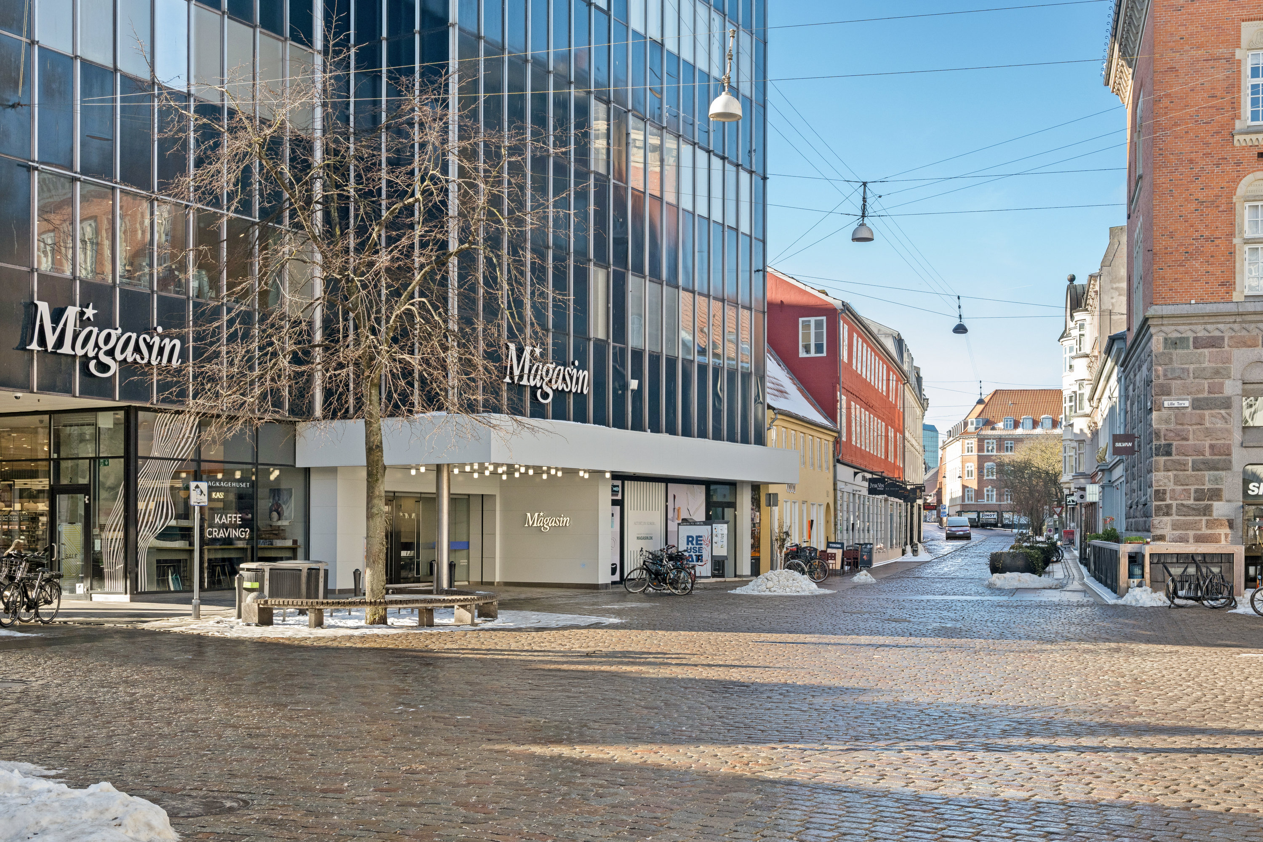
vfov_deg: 33.4
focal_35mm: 40
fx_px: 1403
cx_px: 632
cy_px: 421
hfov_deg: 48.5
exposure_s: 1/640
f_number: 7.1
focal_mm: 40
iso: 800
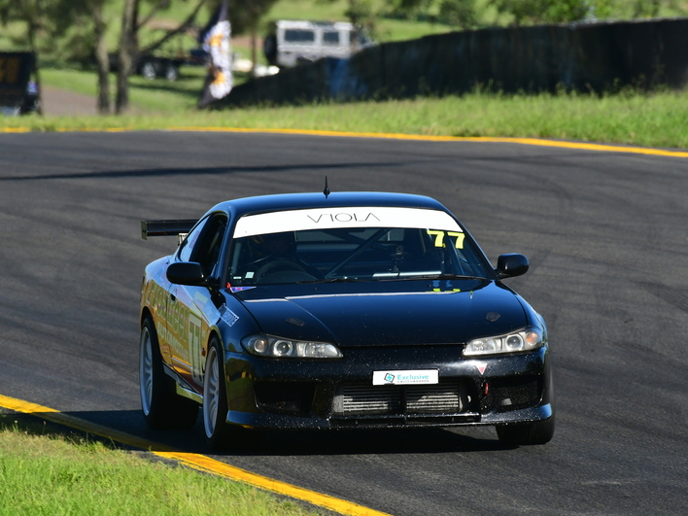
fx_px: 16198
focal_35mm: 815
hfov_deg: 2.4
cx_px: 305
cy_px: 258
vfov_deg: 1.8
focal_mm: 500
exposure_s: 1/640
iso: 500
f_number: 11
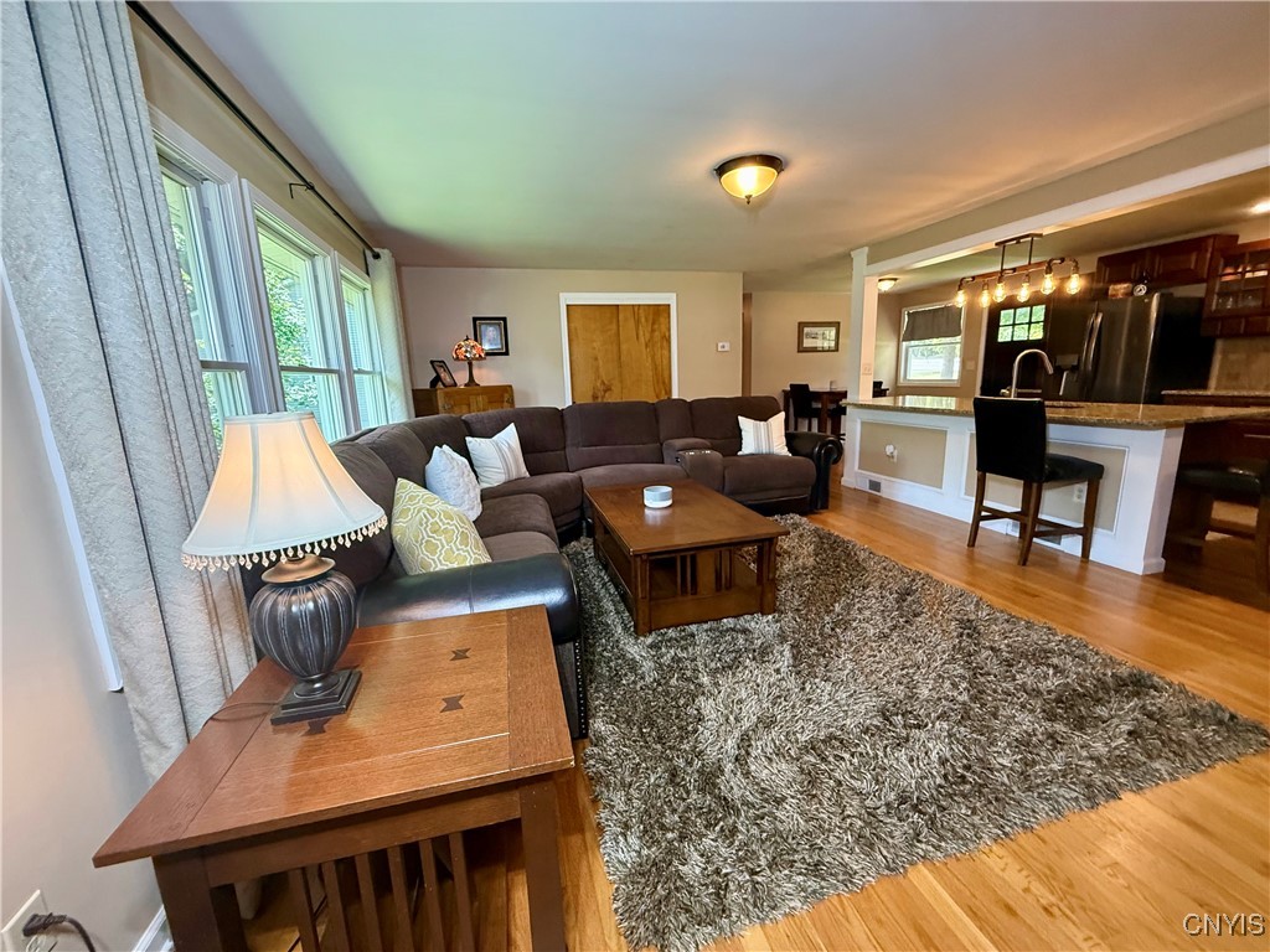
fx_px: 514
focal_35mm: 14
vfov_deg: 85.7
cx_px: 635
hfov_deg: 102.1
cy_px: 476
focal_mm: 2.22
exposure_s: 1/120
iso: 500
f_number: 2.2
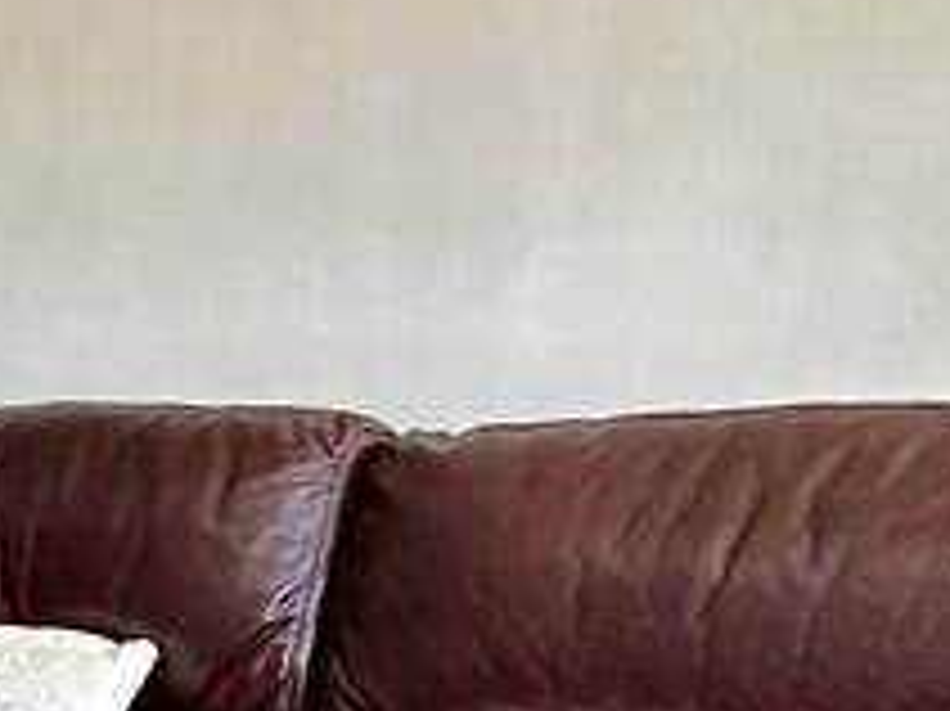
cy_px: 720
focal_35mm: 68
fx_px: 1865
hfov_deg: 21.8
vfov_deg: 20.8
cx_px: -608
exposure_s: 1/84
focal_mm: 2.22
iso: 320
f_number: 2.2
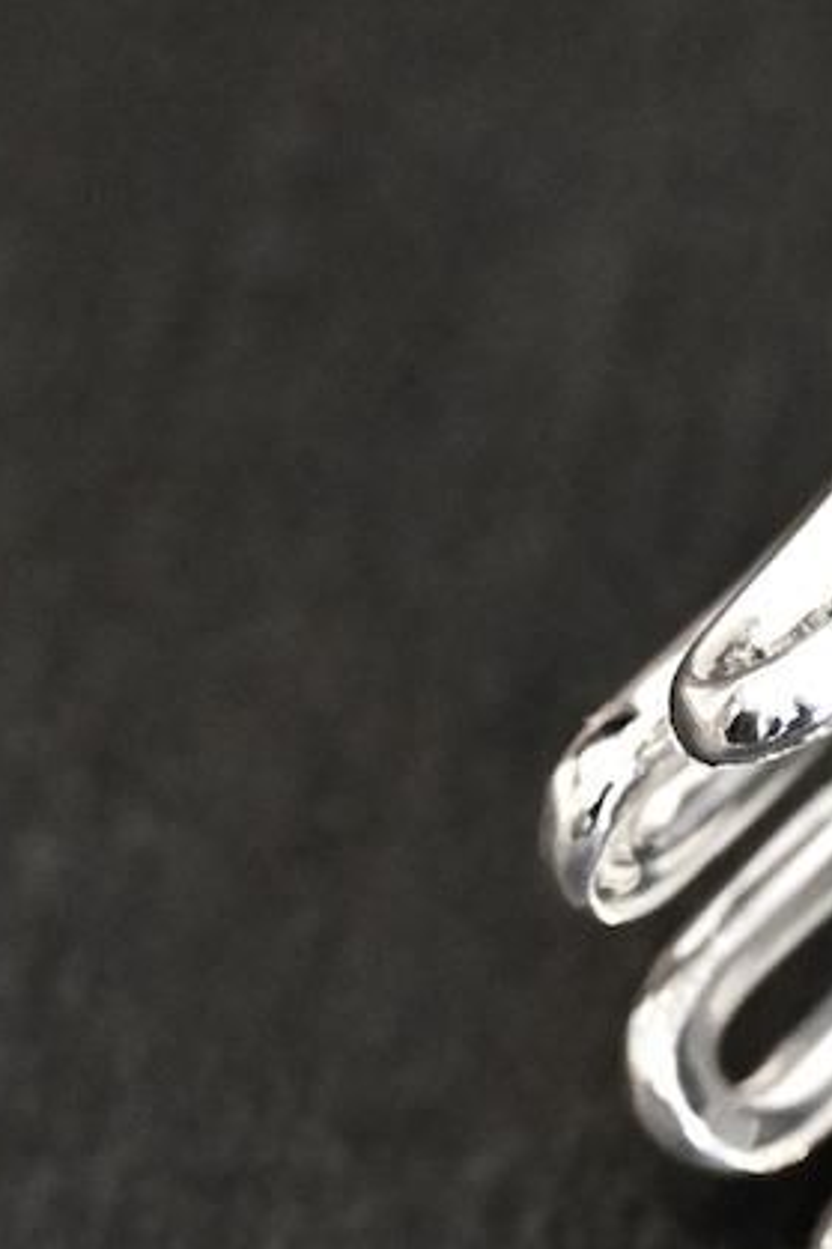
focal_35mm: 823
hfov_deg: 1.7
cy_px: 823
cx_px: 1059
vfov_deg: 2.5
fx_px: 28540
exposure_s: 1/250
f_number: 5.6
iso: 16000
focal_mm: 165
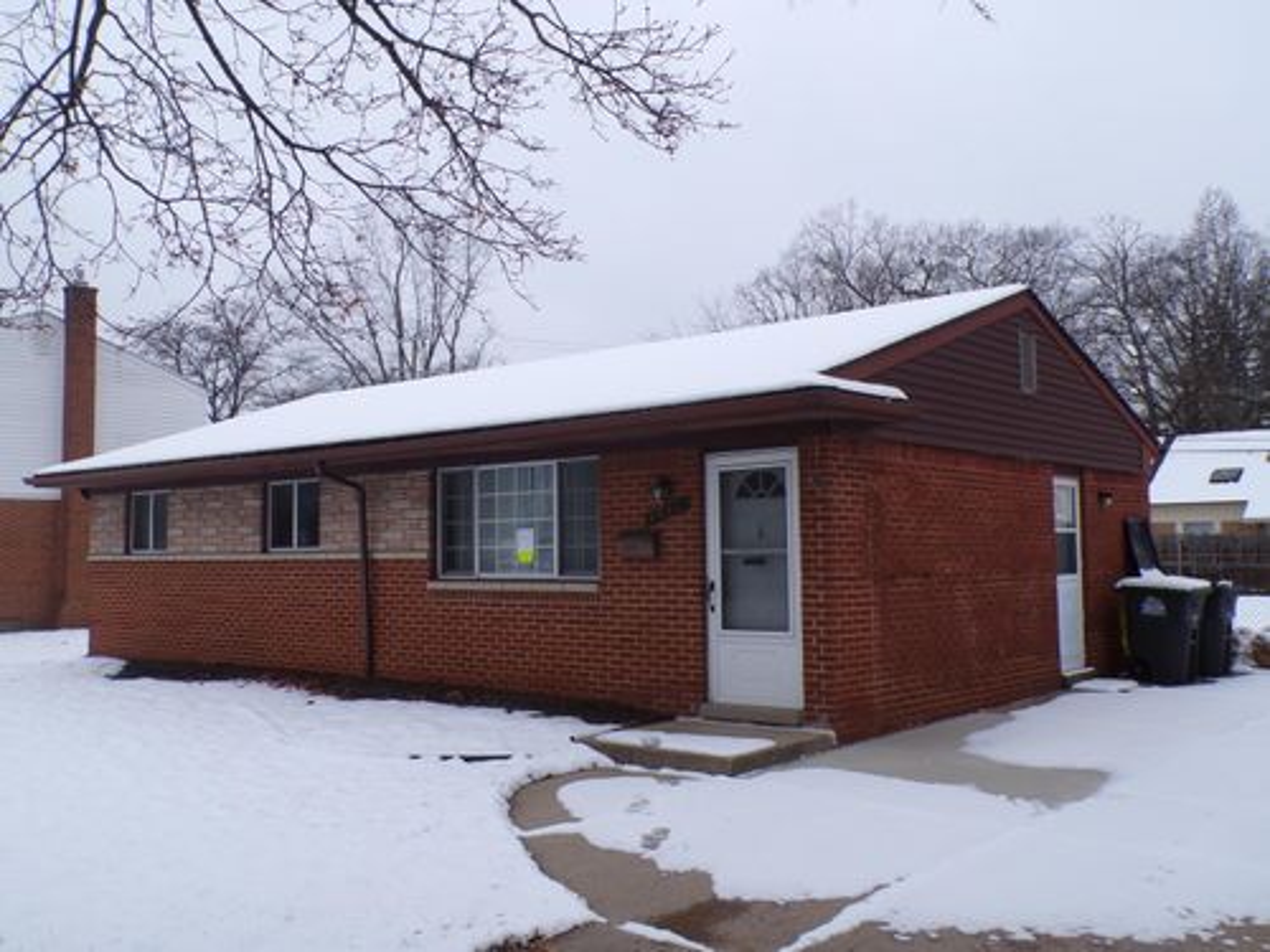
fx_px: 1174
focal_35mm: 32
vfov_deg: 44.2
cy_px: 476
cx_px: 635
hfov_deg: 56.8
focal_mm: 5.8
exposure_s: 1/280
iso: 100
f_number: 4.8
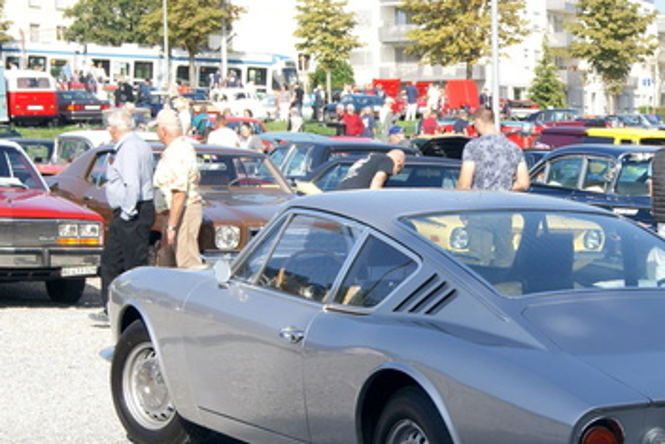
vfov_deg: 13.4
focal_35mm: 102
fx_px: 1885
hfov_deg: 19.8
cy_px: 308
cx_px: 509
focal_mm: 40
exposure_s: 1/100
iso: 100
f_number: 10
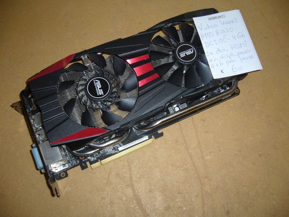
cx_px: 144
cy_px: 108
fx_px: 292
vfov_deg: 40.7
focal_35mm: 35
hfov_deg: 52.6
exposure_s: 1/30
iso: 80
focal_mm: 5.8
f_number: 2.8
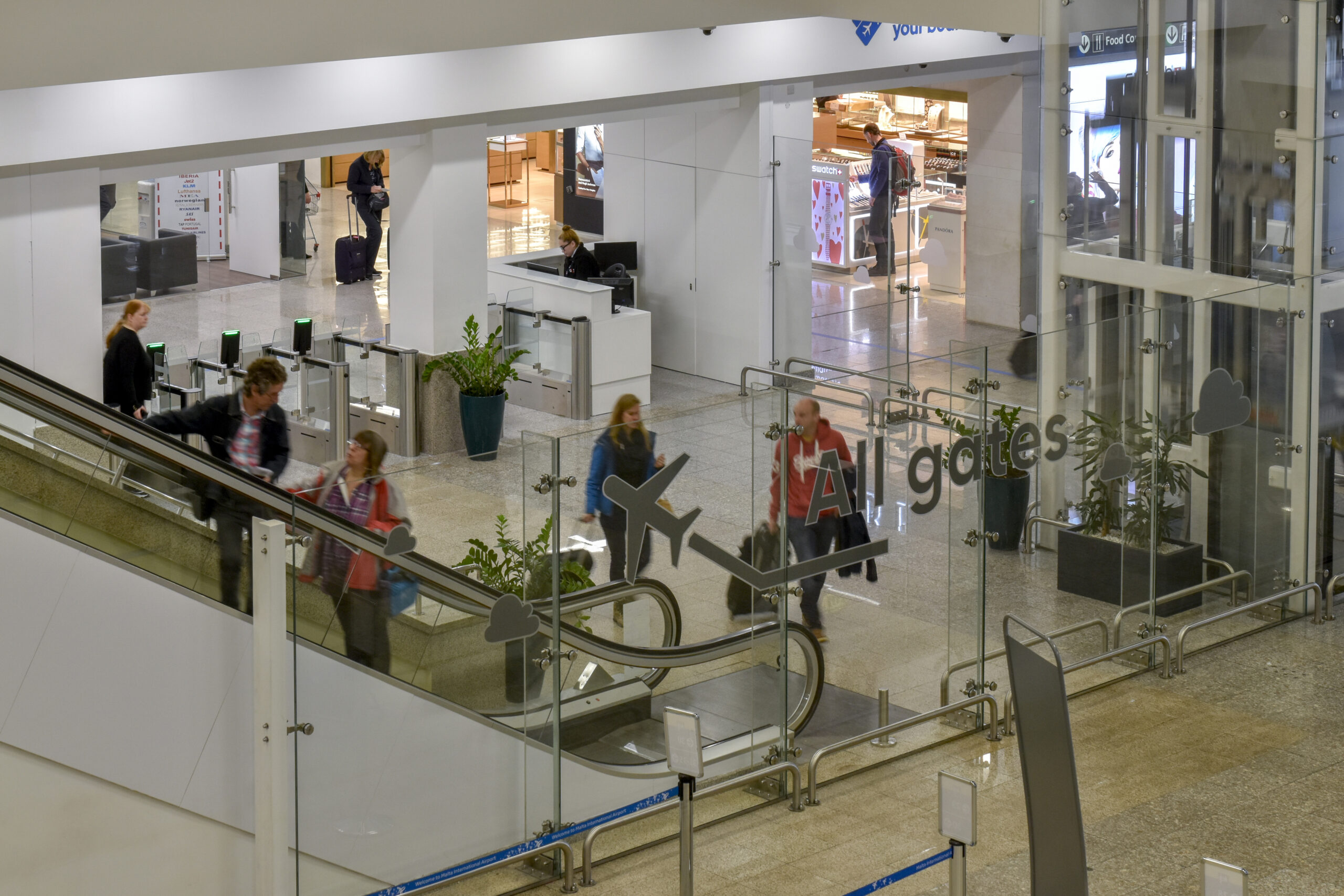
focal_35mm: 75
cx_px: 672
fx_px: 2800
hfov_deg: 27.0
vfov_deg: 18.2
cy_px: 448
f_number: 8
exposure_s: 1/13
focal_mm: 50
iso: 400
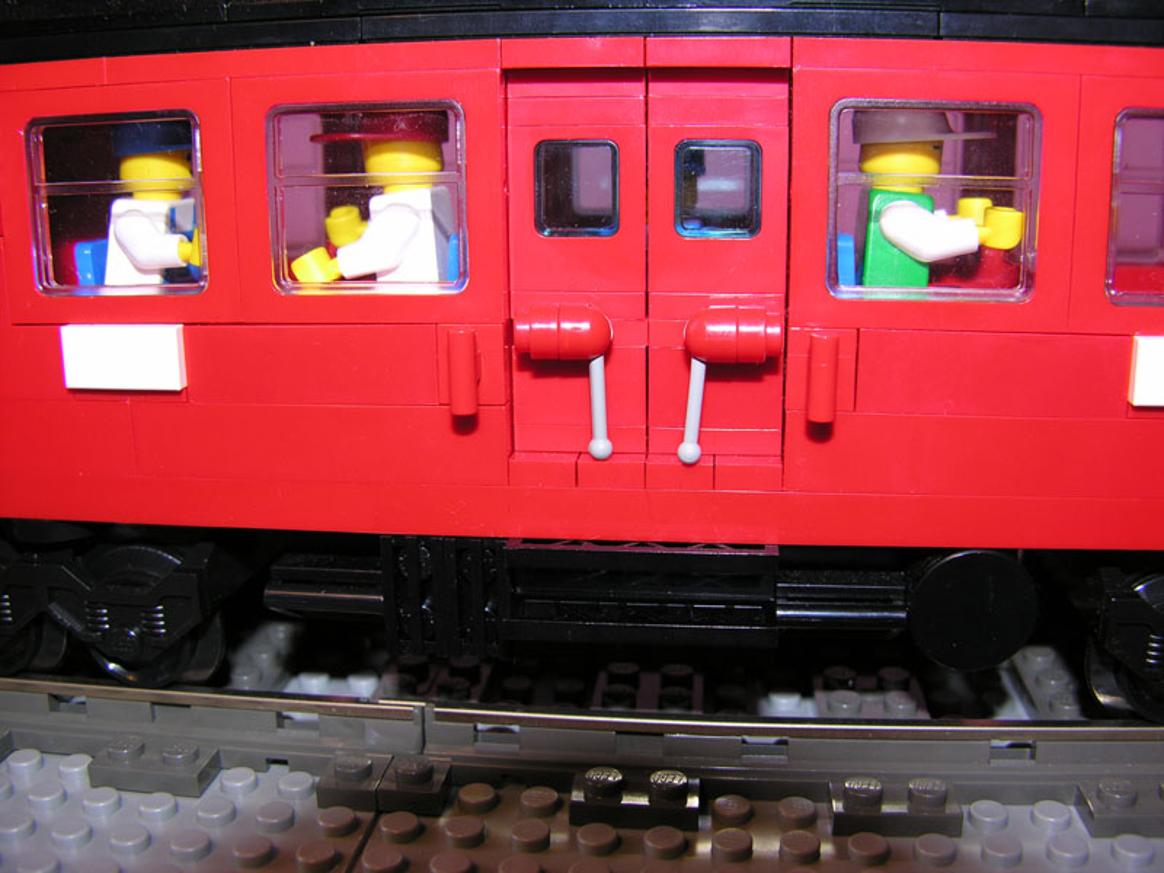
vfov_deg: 40.7
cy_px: 436
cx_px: 582
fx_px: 1177
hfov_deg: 52.6
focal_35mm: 35
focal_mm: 8.9
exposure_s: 1/60.1
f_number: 2.8
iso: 50
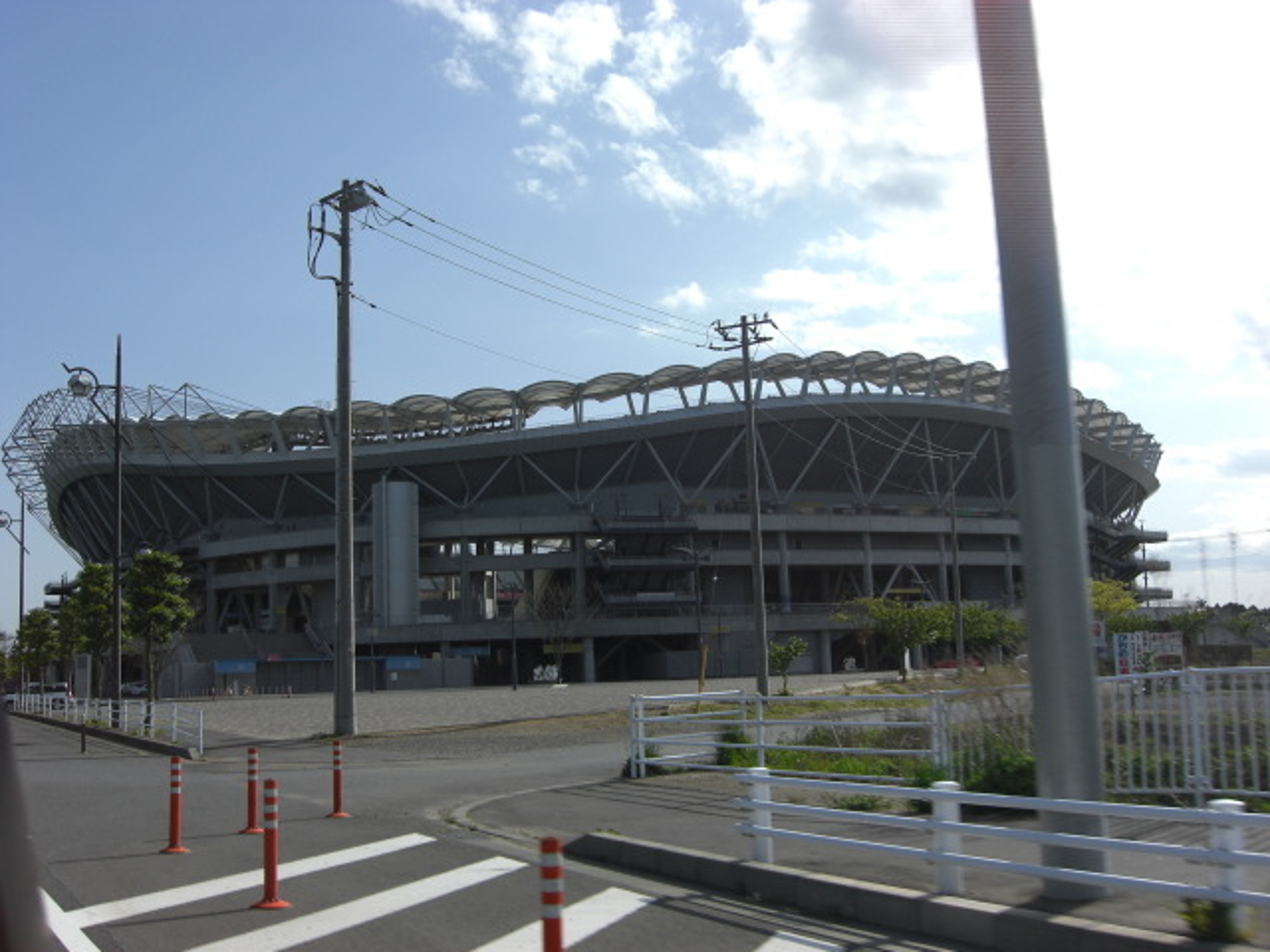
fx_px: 1394
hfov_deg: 49.0
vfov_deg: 37.7
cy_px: 476
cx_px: 635
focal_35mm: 38
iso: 80
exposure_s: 1/250
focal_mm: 7.9
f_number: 8
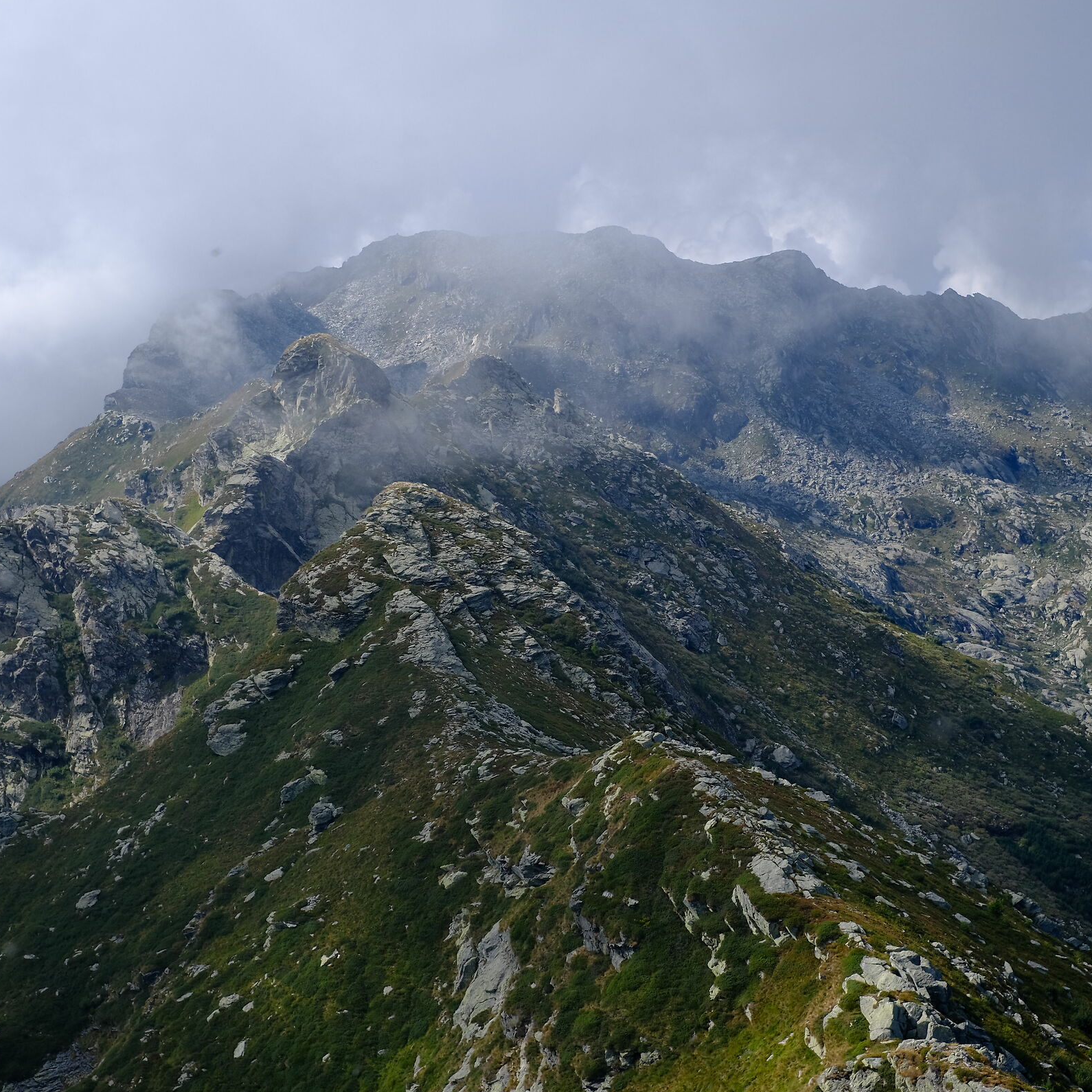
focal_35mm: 68
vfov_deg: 25.4
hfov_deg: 25.4
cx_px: 584
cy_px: 547
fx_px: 2427
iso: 160
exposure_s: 1/1000
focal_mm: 35
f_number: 5
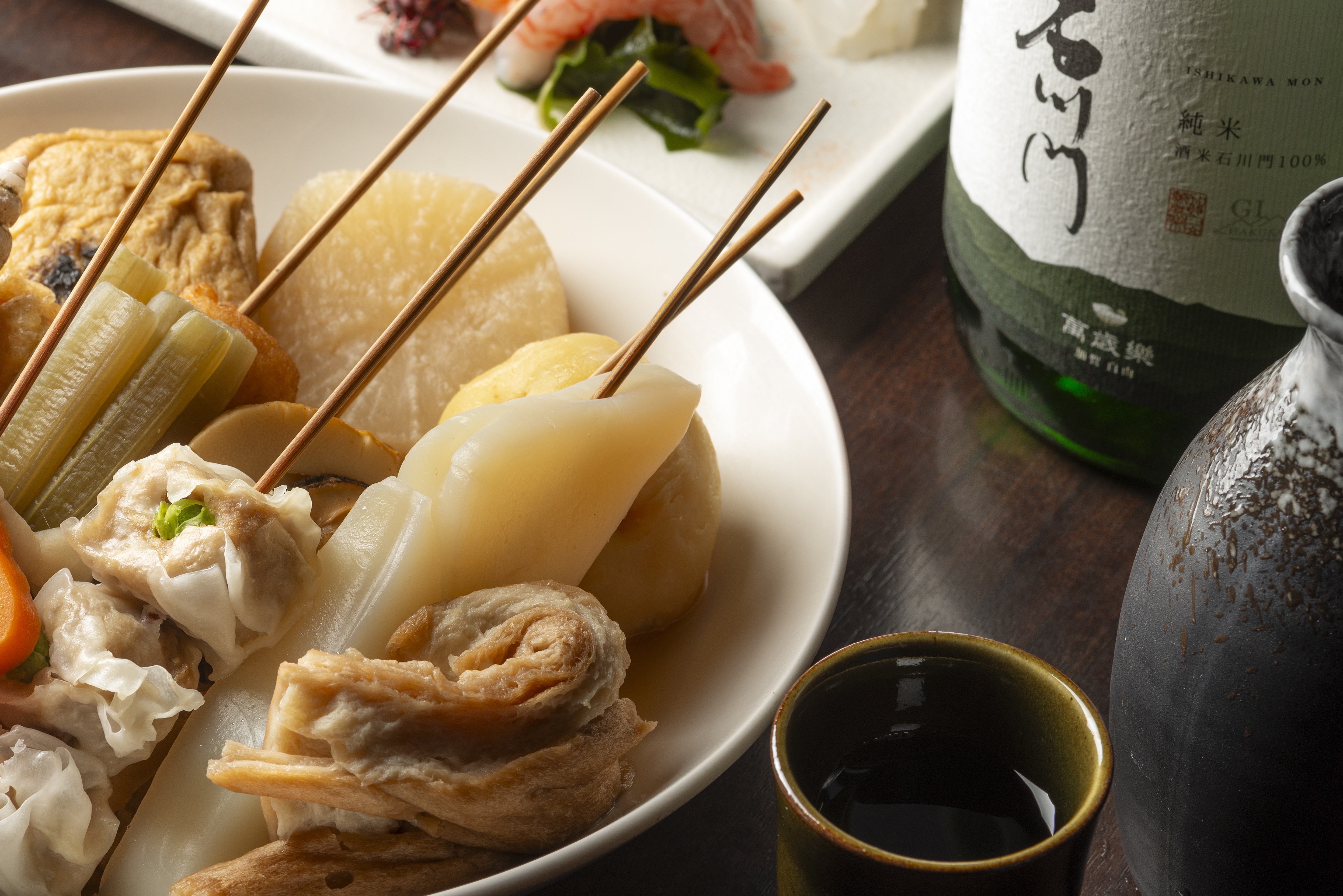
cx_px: 555
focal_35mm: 155
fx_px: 5784
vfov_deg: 8.9
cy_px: 315
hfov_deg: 13.2
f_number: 9
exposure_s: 1/250
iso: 100
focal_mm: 105
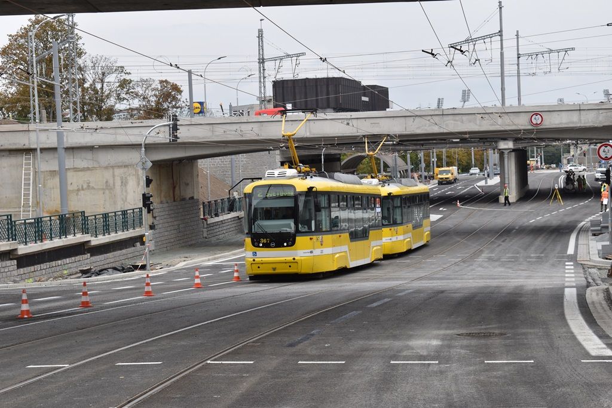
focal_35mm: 82
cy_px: 204
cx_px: 306
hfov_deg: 24.6
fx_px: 1403
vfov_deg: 16.6
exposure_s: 1/200
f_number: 7.1
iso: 100
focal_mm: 55
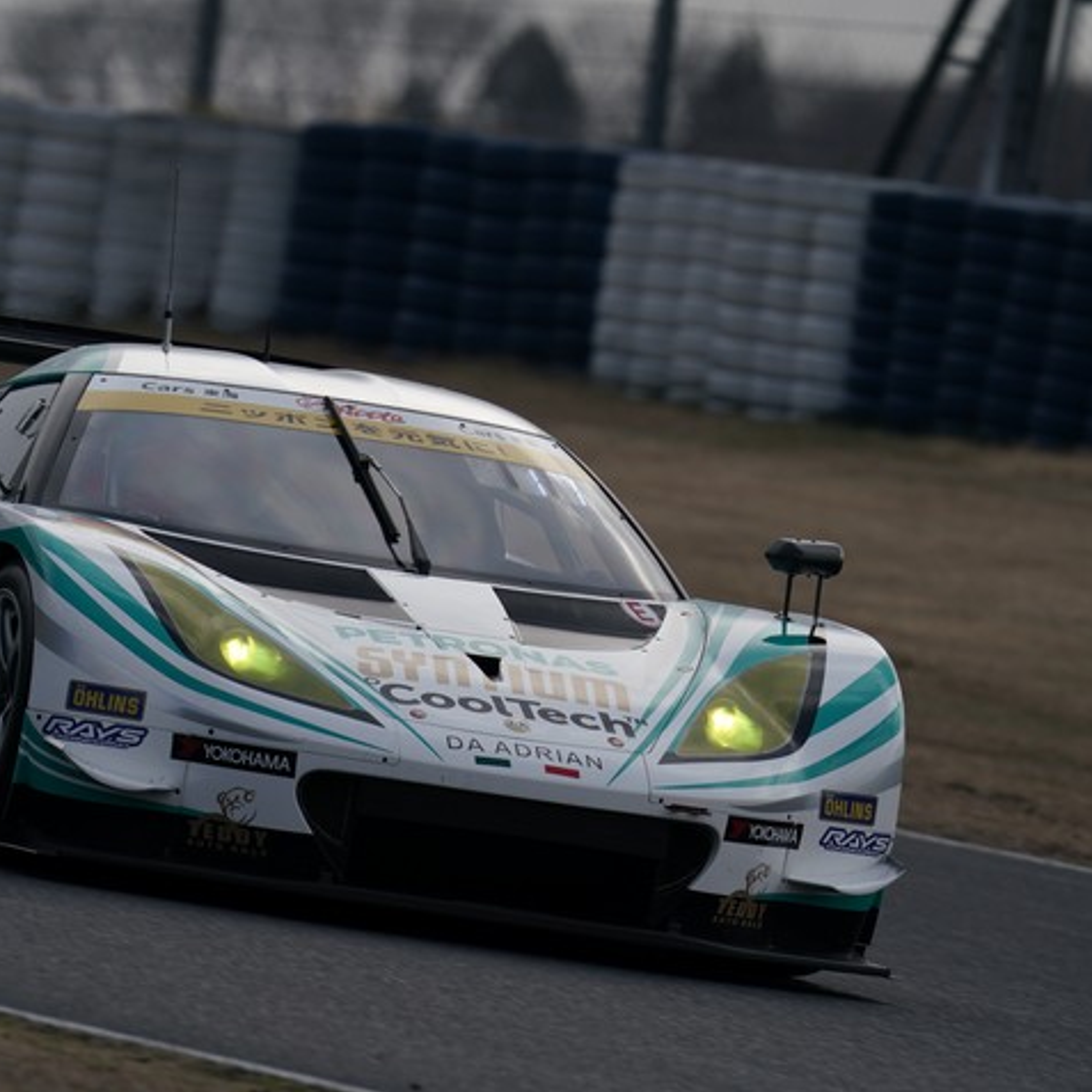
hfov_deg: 2.3
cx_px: 311
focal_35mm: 769
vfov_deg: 2.3
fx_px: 27446
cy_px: 545
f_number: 9
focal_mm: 600
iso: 200
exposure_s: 1/640
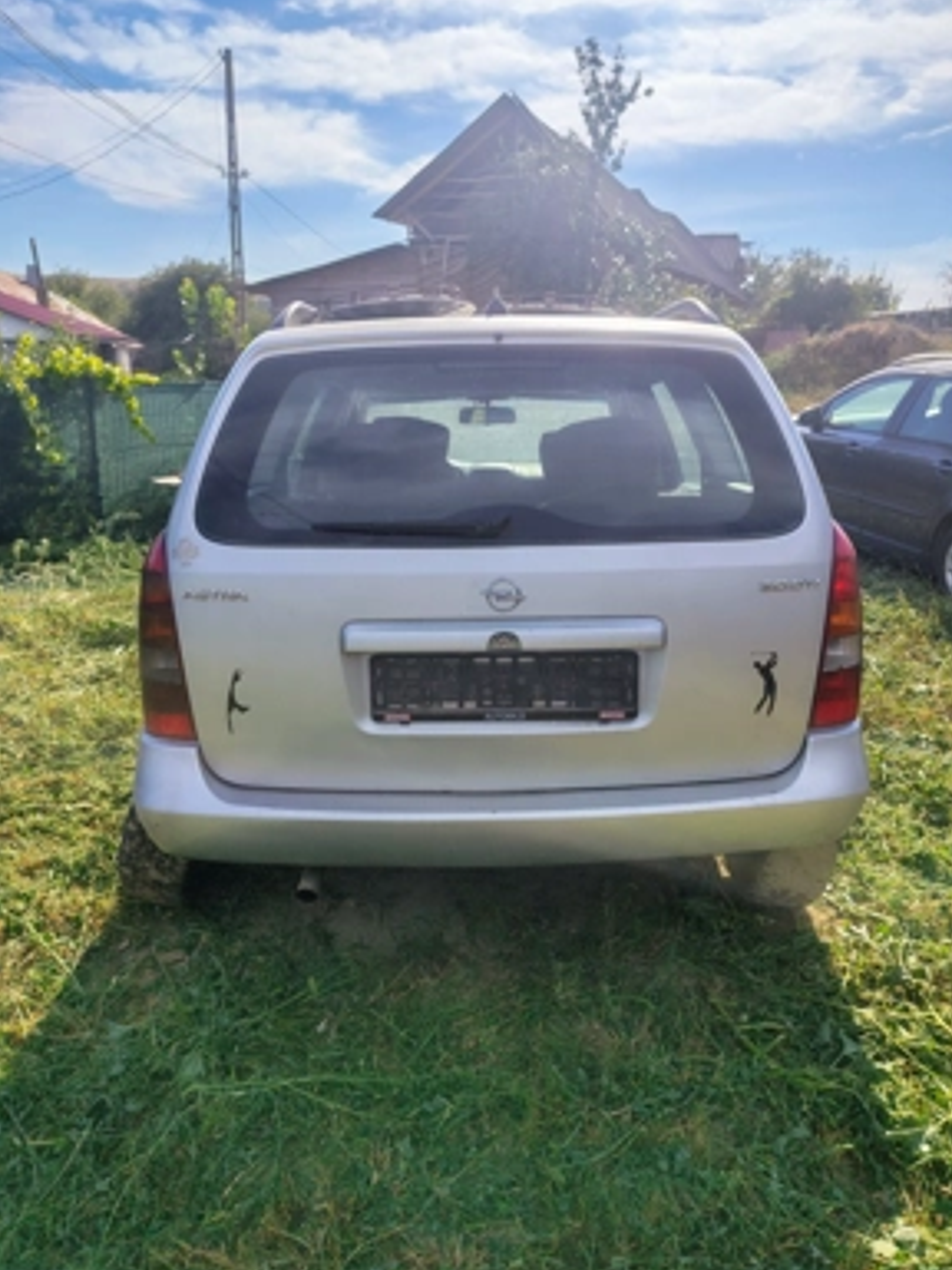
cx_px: 493
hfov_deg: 54.9
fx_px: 917
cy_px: 642
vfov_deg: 69.4
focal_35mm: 25
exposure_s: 1/1226
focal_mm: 5.56
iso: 101
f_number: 1.8
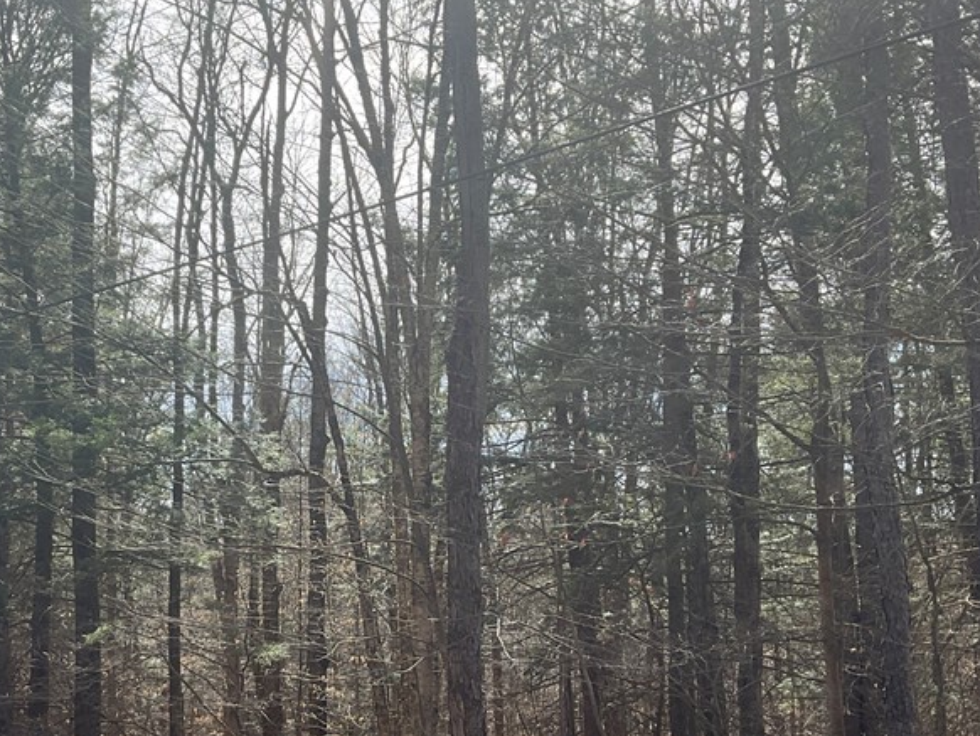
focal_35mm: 51
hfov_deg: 37.2
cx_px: 359
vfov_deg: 28.2
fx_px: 1444
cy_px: 546
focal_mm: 3
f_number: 1.8
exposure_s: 1/568
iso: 25
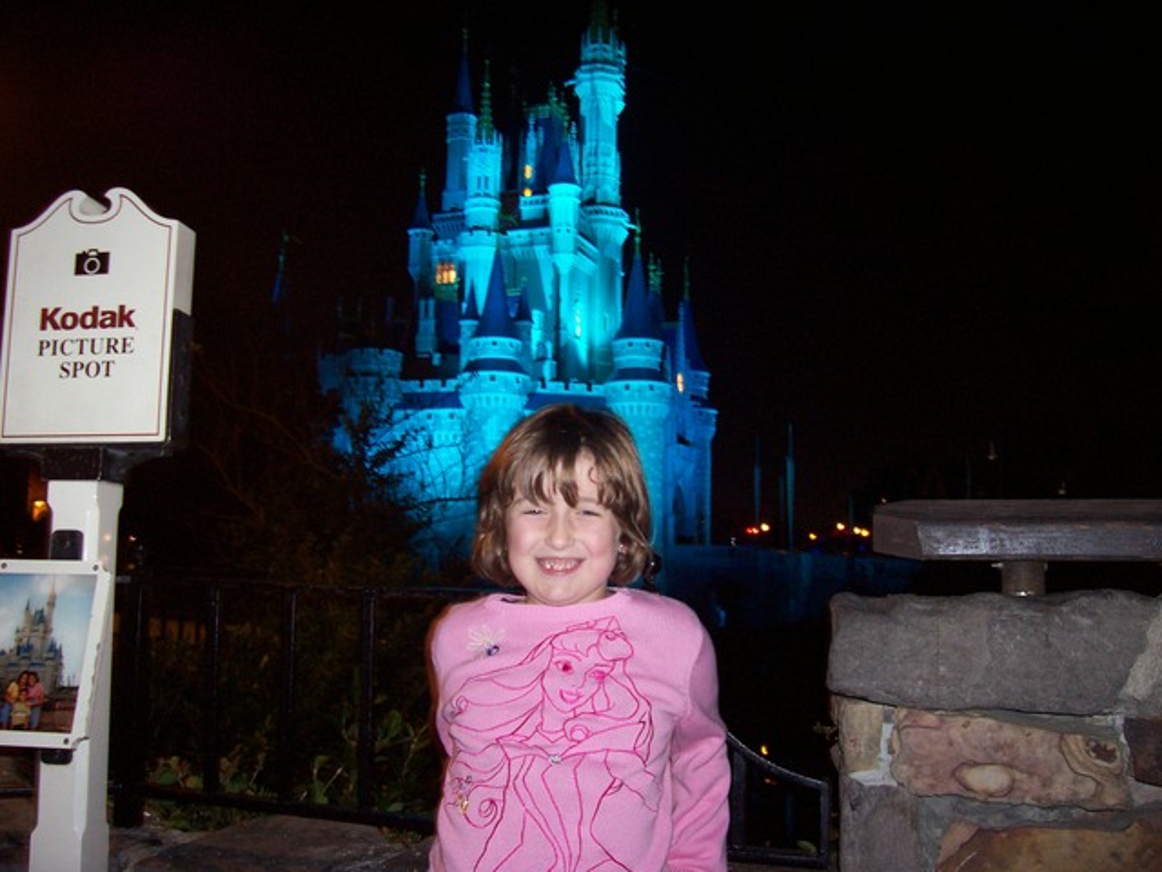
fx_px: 1141
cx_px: 581
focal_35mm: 34
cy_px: 436
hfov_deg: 54.0
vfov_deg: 41.8
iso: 140
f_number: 2.7
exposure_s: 1/3.5
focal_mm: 5.6
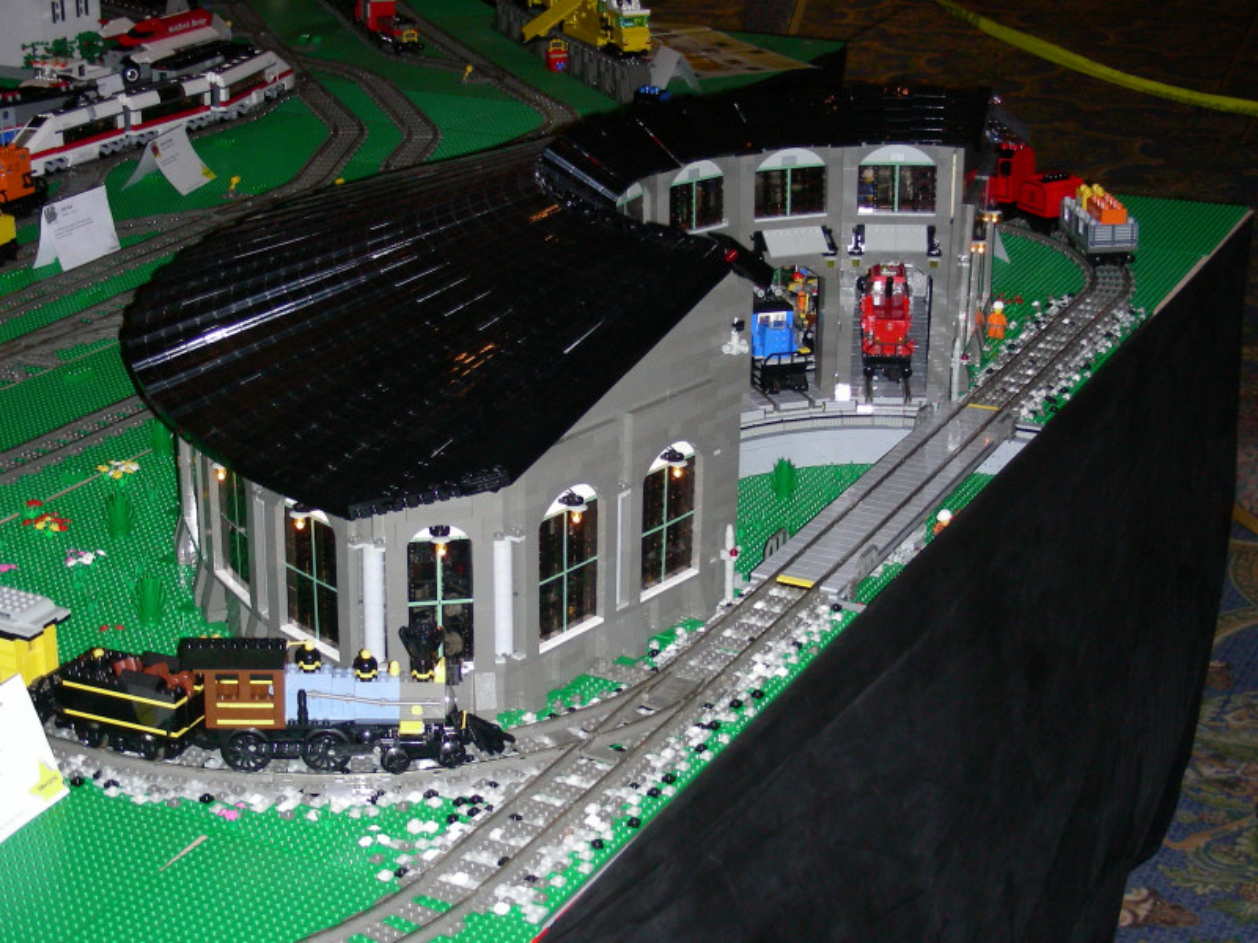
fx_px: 2290
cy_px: 472
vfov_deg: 23.3
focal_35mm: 63
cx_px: 629
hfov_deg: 30.7
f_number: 3.5
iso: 200
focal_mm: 10.5
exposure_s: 1/60.1
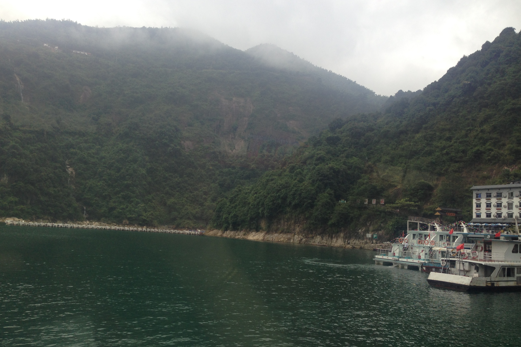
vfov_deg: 37.9
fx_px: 506
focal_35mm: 35
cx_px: 258
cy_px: 177
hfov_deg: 54.4
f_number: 2.4
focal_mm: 4.12
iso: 50
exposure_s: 1/291
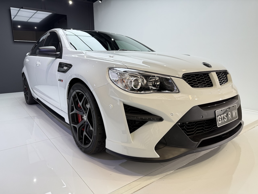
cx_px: 129
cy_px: 97
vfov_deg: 56.8
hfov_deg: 71.6
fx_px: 179
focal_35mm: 24
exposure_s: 1/100
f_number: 1.78
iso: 50
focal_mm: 6.76
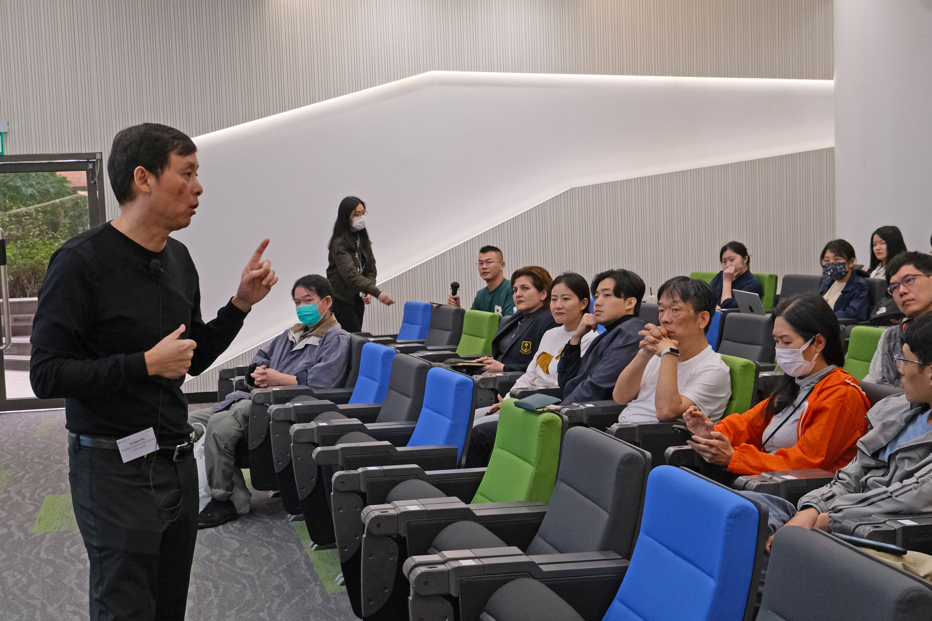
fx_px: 1346
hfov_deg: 38.1
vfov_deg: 26.0
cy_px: 365
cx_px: 402
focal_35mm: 52
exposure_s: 1/75
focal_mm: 26
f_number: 5.6
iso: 1600
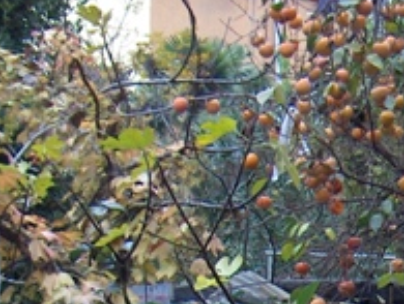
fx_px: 1824
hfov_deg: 12.2
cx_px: 570
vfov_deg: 9.1
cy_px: 565
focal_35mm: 156
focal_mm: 8
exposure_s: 1/60
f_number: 2.8
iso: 100
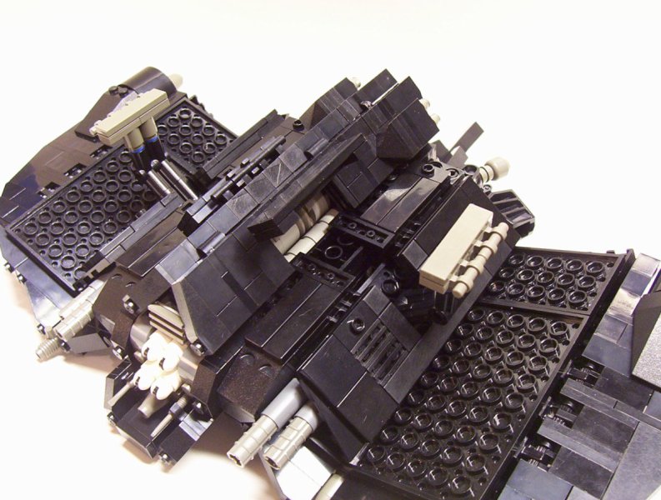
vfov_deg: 33.8
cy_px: 250
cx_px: 330
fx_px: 824
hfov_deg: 43.7
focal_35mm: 43
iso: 200
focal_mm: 5.77
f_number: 2.73
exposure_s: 1/10.1
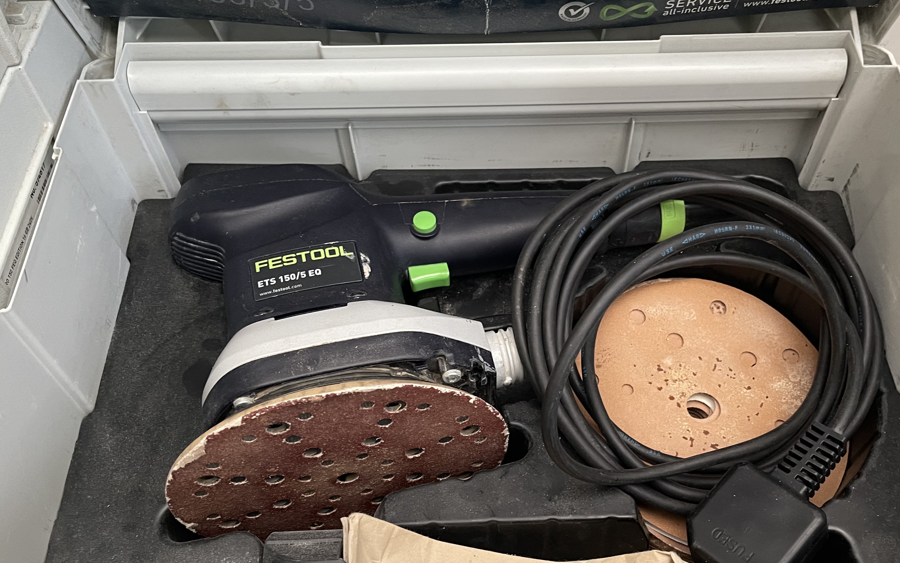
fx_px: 834
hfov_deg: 56.6
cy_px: 373
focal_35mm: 34
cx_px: 501
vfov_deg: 36.9
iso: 320
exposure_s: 1/60
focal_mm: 5.1
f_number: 1.6
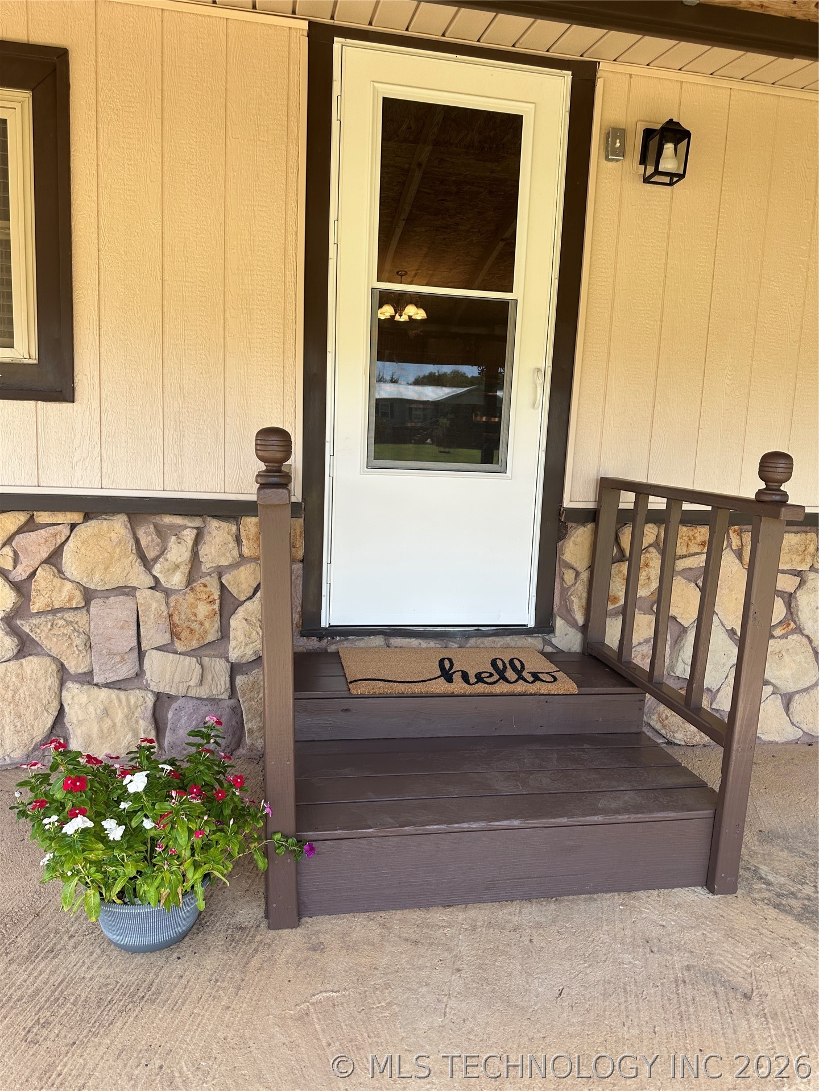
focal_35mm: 24
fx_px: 757
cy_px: 546
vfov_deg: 71.6
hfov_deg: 56.8
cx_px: 410
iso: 80
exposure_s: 1/552
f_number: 1.78
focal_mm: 6.86
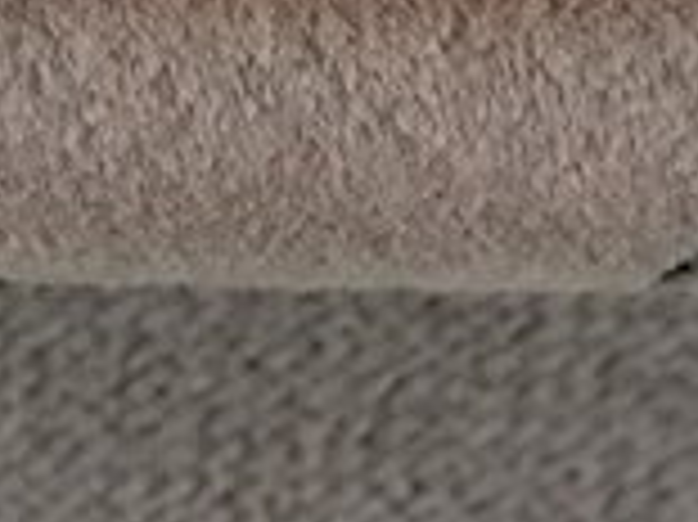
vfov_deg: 6.4
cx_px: 450
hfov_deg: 8.5
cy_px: -81
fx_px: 4674
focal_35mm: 232
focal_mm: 4.12
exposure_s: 1/120
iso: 64
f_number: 2.2
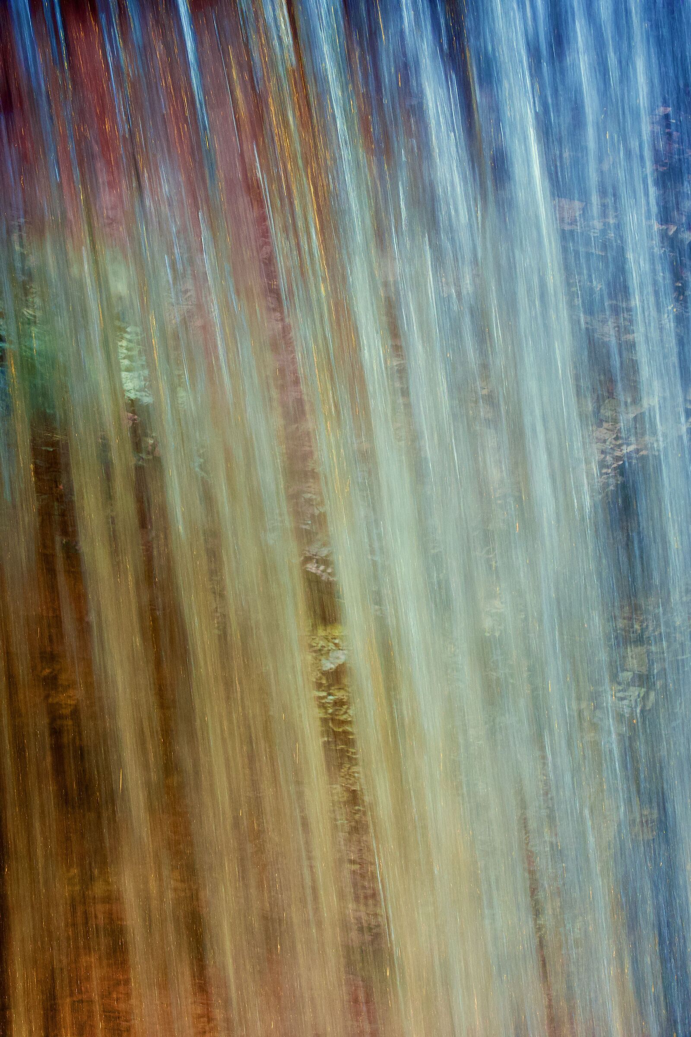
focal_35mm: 46
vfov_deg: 42.7
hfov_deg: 29.2
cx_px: 346
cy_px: 518
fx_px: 1324
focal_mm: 46
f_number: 9
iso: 800
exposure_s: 1/13
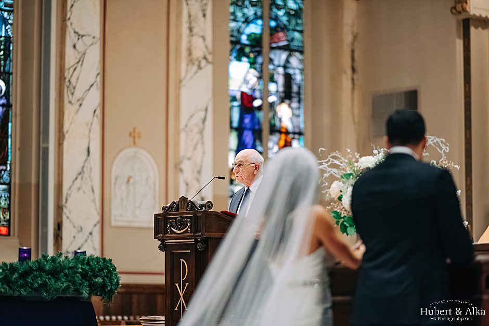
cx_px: 244
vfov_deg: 13.0
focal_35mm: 105
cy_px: 163
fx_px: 1426
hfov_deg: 19.5
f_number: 1.4
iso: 800
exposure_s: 1/60
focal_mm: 105
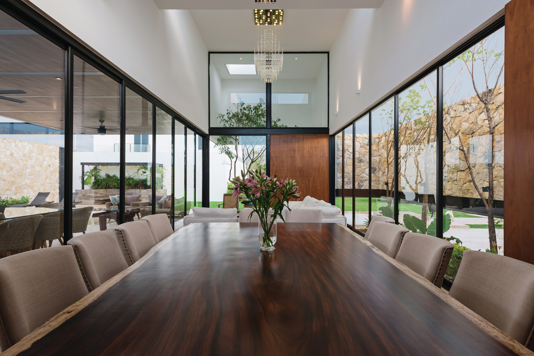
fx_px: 297
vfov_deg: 62.0
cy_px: 178
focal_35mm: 20
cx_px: 267
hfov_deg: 84.0
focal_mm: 20
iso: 320
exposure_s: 1/100
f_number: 7.1
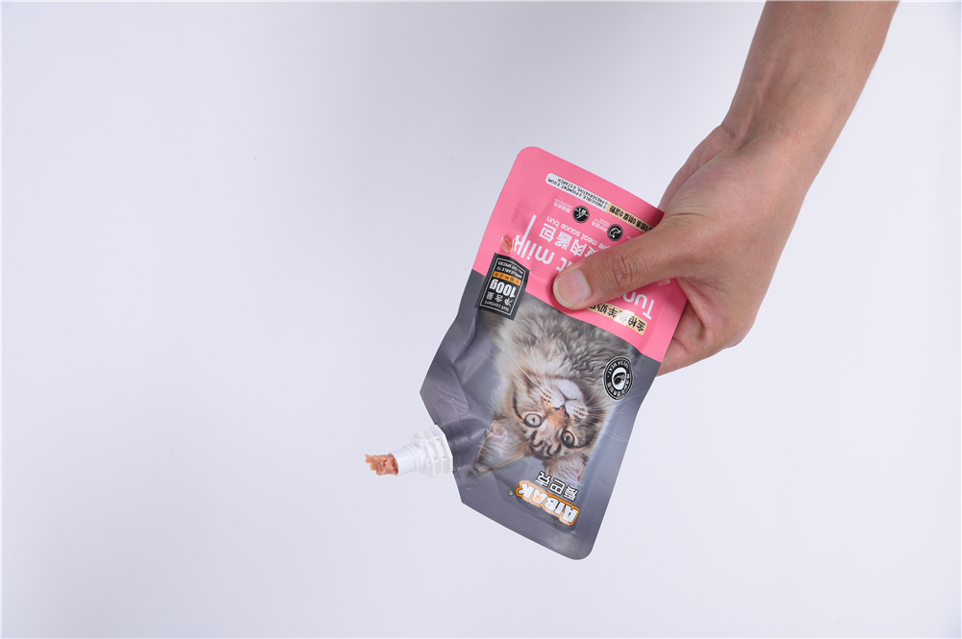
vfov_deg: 15.9
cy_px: 320
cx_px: 481
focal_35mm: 86
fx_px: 2296
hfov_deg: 23.7
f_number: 11
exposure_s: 1/125
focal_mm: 86
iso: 160
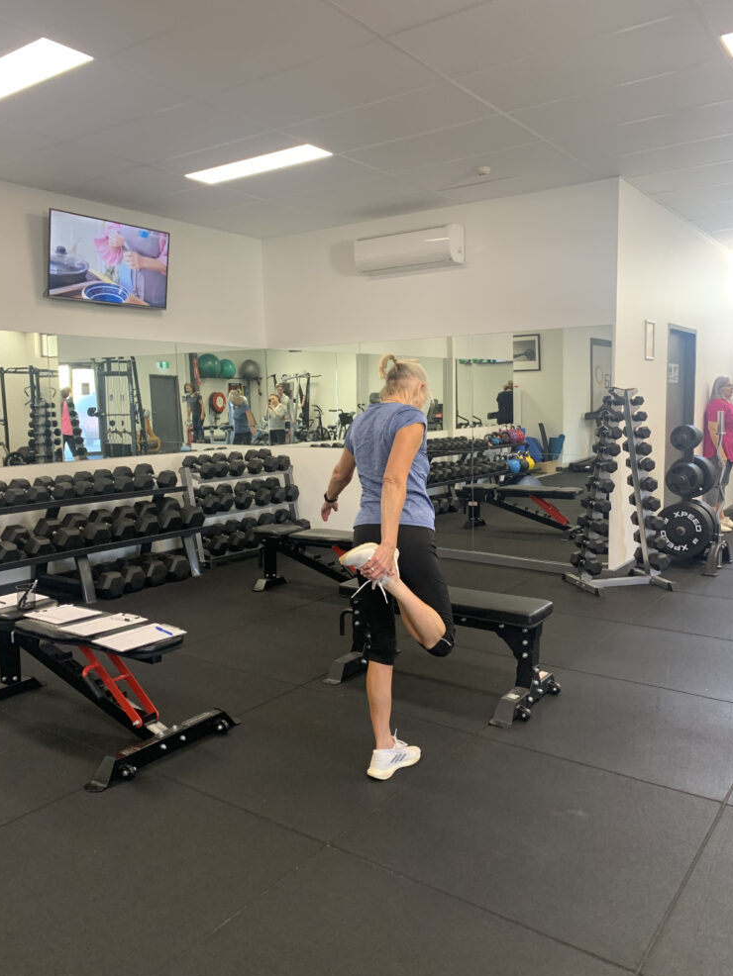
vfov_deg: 65.3
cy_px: 499
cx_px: 371
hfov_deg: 51.4
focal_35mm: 27
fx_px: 762
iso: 200
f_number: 1.8
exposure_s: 1/60
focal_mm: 4.25
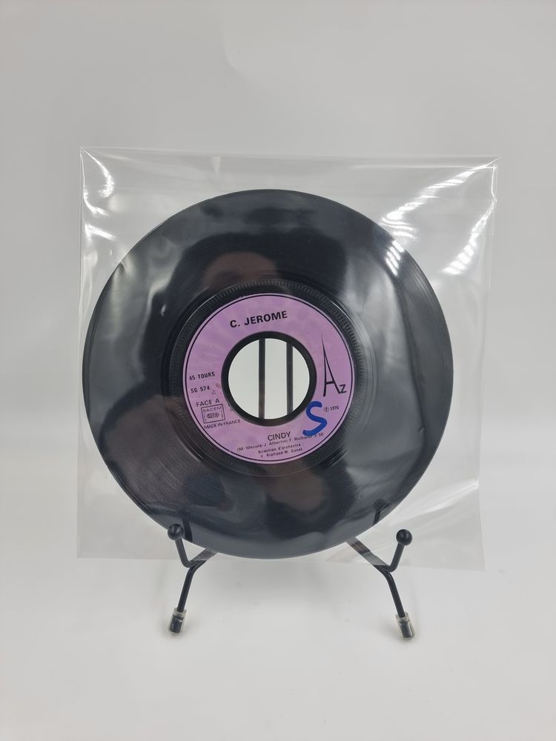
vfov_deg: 71.6
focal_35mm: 24
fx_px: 514
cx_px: 278
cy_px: 370
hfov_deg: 56.8
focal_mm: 6.7
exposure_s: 1/102
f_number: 1.8
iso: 50
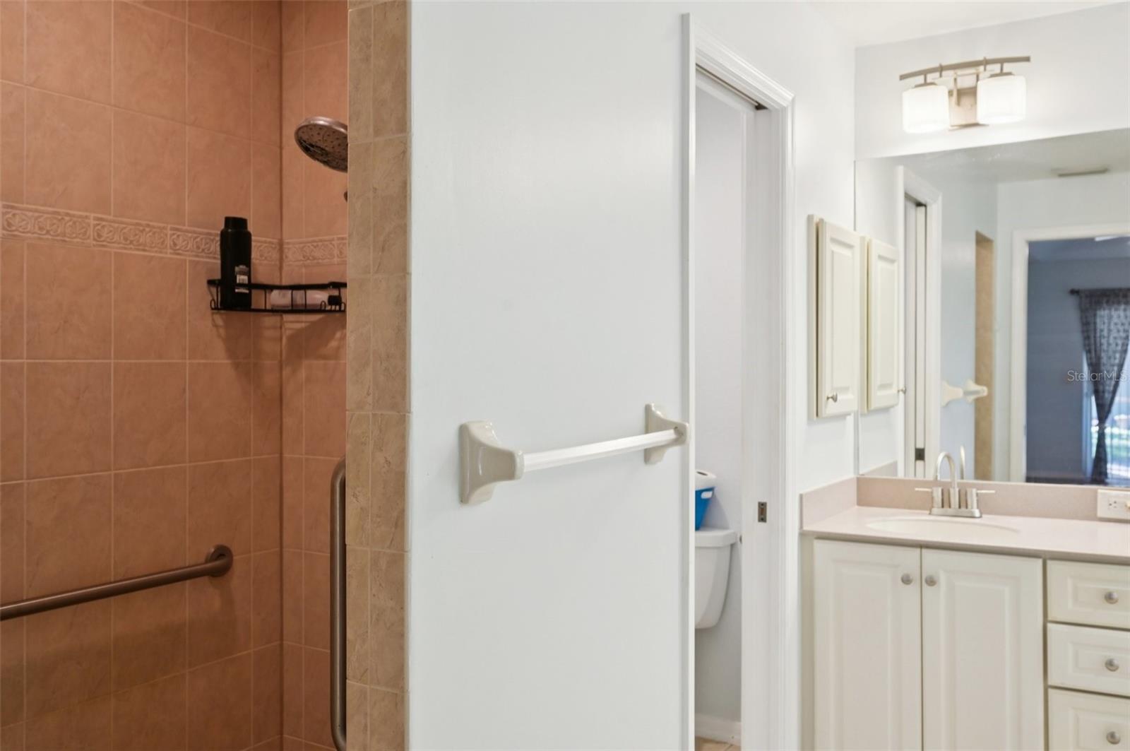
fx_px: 941
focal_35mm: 30
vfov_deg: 43.5
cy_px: 376
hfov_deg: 62.0
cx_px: 565
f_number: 8
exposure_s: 1/40
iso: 400
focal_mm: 30
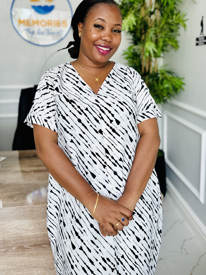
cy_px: 92
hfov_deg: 44.1
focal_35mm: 32
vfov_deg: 55.6
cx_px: 95
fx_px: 254
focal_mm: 6.86
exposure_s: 1/121
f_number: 1.78
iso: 100
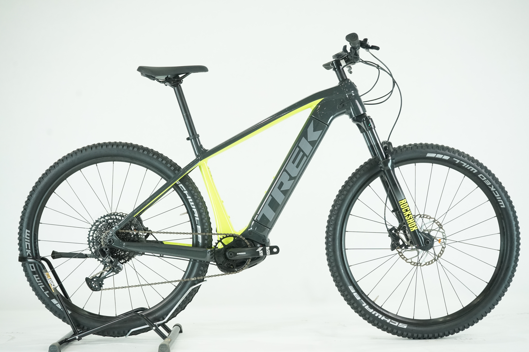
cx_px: 264
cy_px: 176
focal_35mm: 57
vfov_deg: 23.8
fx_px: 838
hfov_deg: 35.1
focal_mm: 57
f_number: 6.3
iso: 2500
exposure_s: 1/200
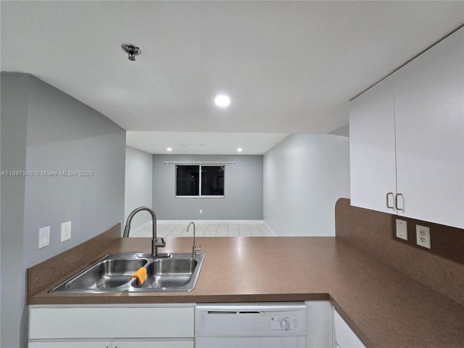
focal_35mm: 13
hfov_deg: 106.2
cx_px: 232
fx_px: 174
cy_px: 174
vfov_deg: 89.9
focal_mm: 2.2
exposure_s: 1/60
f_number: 2.2
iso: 200
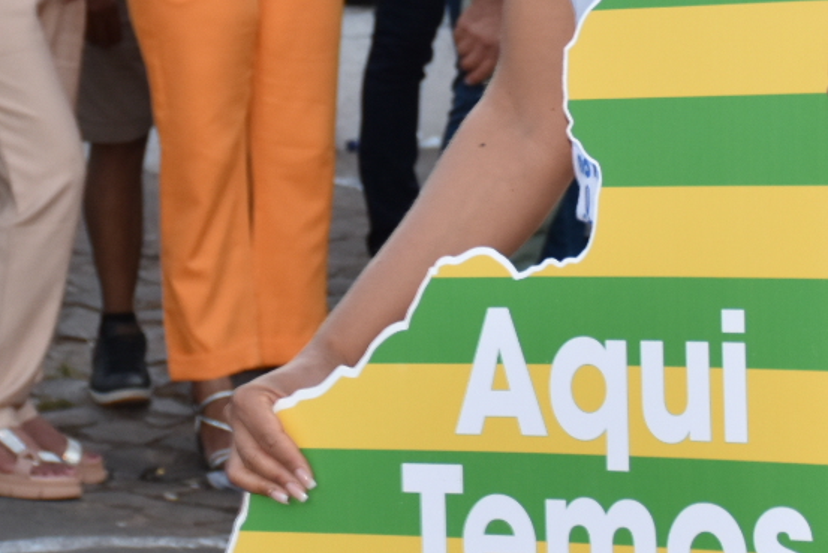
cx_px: 626
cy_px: -6
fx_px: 4854
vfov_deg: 6.5
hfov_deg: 9.7
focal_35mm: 211
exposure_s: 1/100
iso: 640
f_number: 5.6
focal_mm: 48
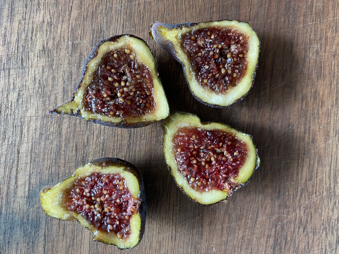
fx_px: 255
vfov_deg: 53.1
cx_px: 170
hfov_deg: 67.3
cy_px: 127
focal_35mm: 26
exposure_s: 1/94
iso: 125
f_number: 1.8
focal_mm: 4.25
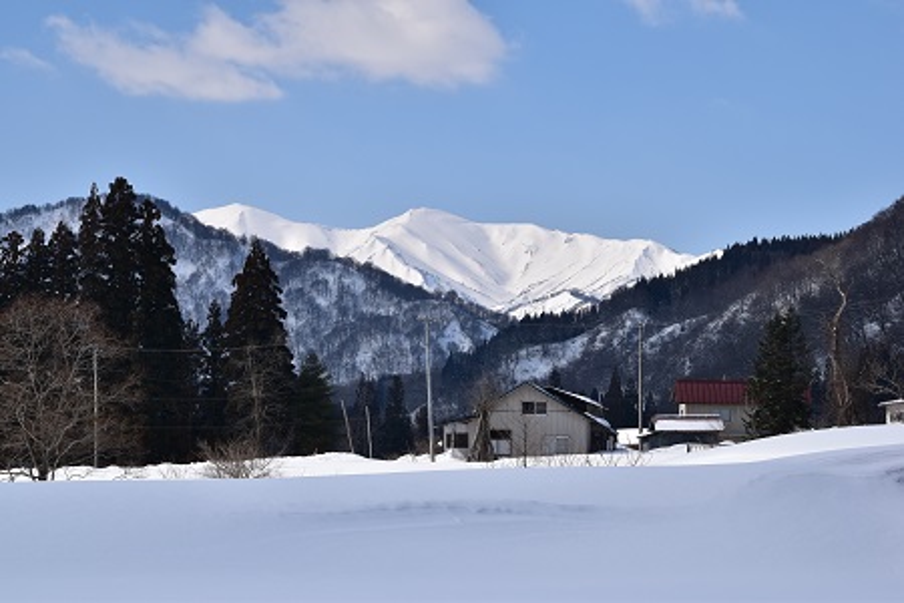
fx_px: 2636
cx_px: 452
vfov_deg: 13.0
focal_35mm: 105
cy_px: 302
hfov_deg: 19.5
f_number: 11
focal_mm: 70
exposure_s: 1/640
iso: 200
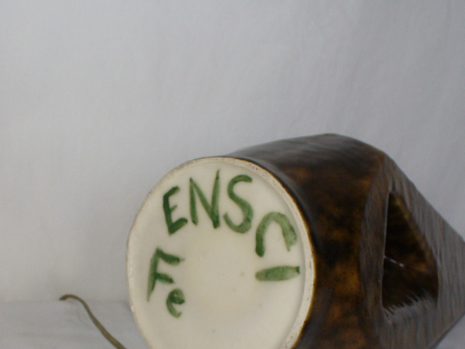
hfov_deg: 32.1
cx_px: 185
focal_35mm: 60
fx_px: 806
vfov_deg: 24.2
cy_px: 253
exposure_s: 1/40
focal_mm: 6.1
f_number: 2.8
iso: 100
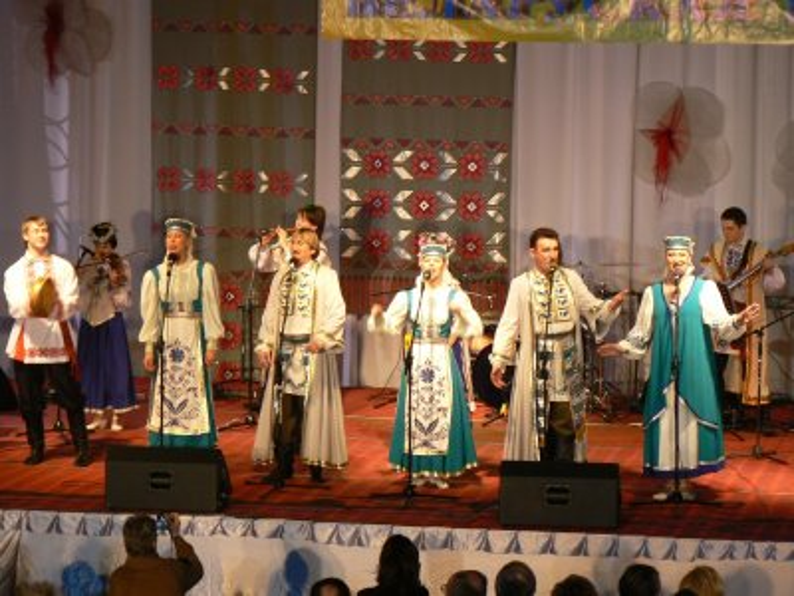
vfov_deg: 10.1
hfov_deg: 13.4
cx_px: 397
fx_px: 3372
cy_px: 298
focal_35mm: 147
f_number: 3.3
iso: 80
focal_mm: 24.6
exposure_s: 1/40
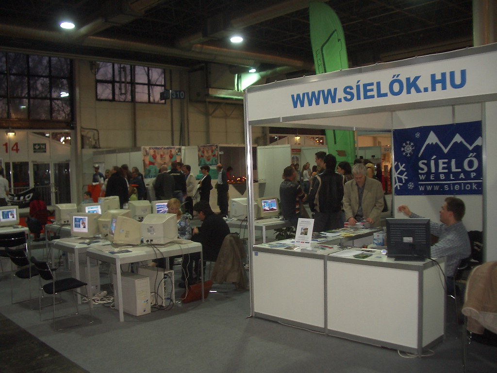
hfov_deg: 52.6
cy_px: 186
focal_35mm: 35
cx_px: 248
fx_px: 503
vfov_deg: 40.7
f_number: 2.6
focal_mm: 5.8
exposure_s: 1/40
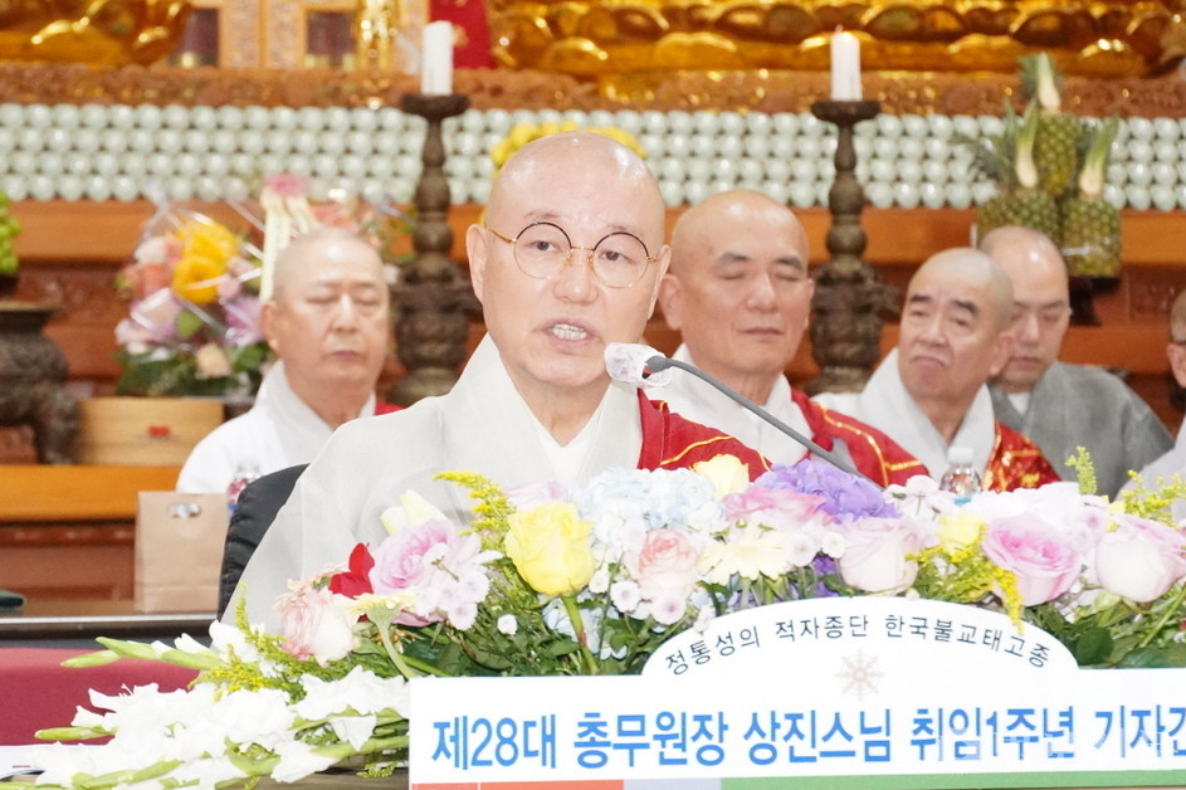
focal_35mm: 113
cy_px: 392
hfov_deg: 18.1
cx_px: 594
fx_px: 3721
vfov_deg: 12.1
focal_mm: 74
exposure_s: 1/125
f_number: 5.6
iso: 8000
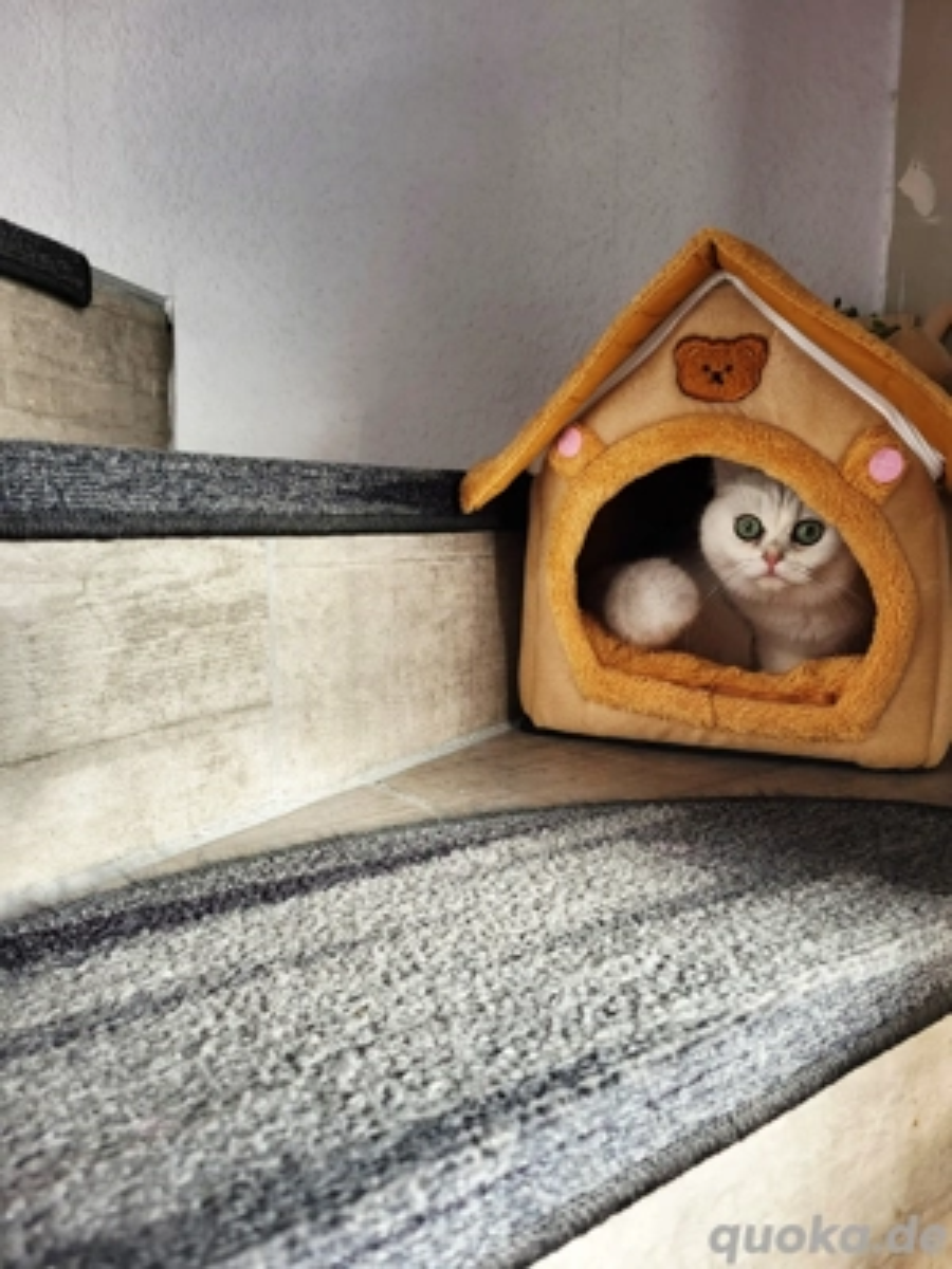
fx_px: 953
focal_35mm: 26
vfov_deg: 67.3
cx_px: 476
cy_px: 634
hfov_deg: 53.1
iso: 40
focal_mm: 5.4
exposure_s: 1/101
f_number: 1.8
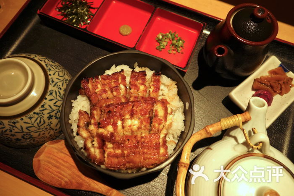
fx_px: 229
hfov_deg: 65.5
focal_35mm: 28
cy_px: 98
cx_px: 147
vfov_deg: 46.4
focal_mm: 10.4
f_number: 4
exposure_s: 1/30
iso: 200
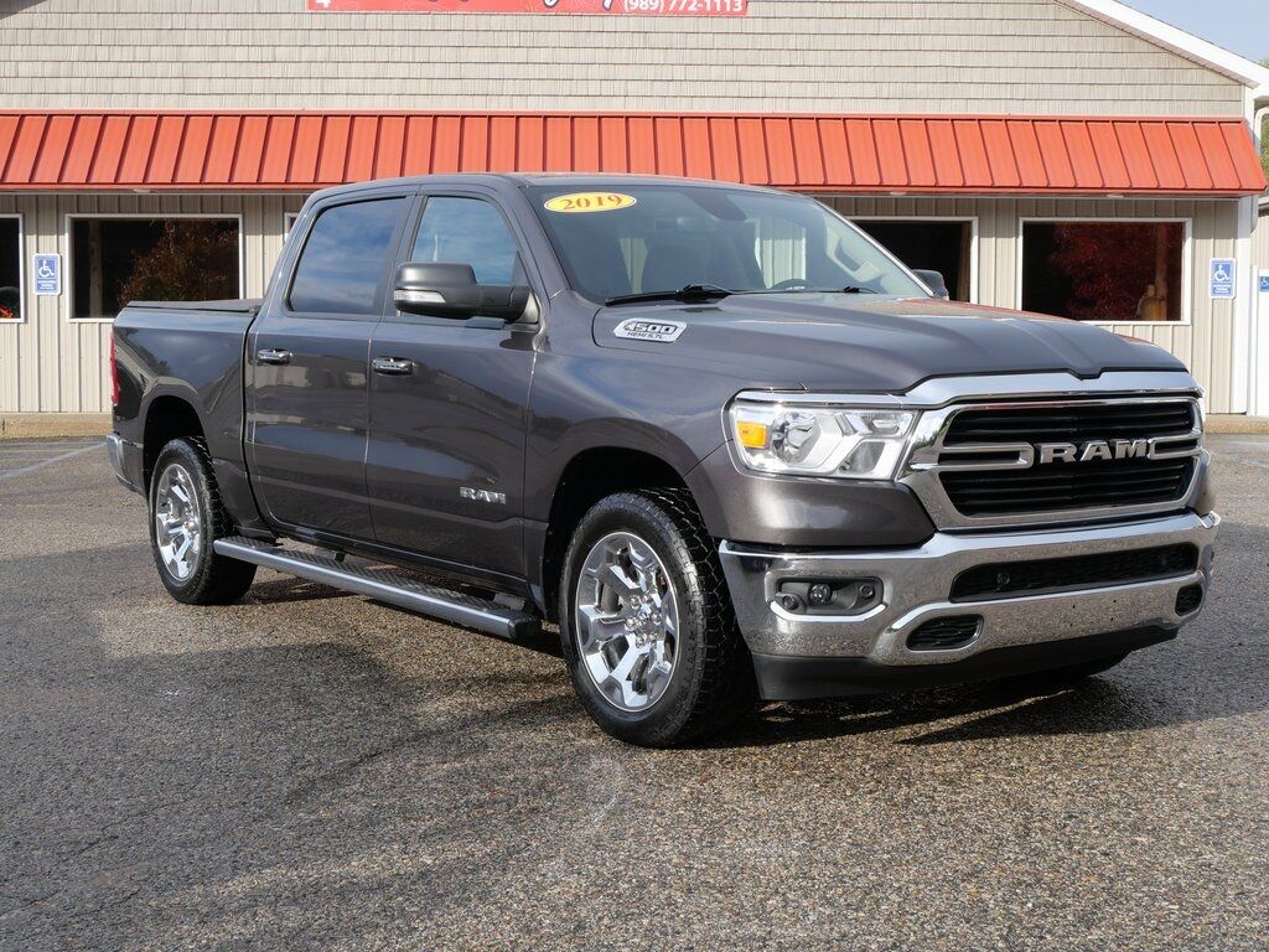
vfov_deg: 29.1
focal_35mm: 50
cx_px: 634
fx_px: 1833
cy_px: 476
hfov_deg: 38.2
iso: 200
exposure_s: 1/250
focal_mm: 25
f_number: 8
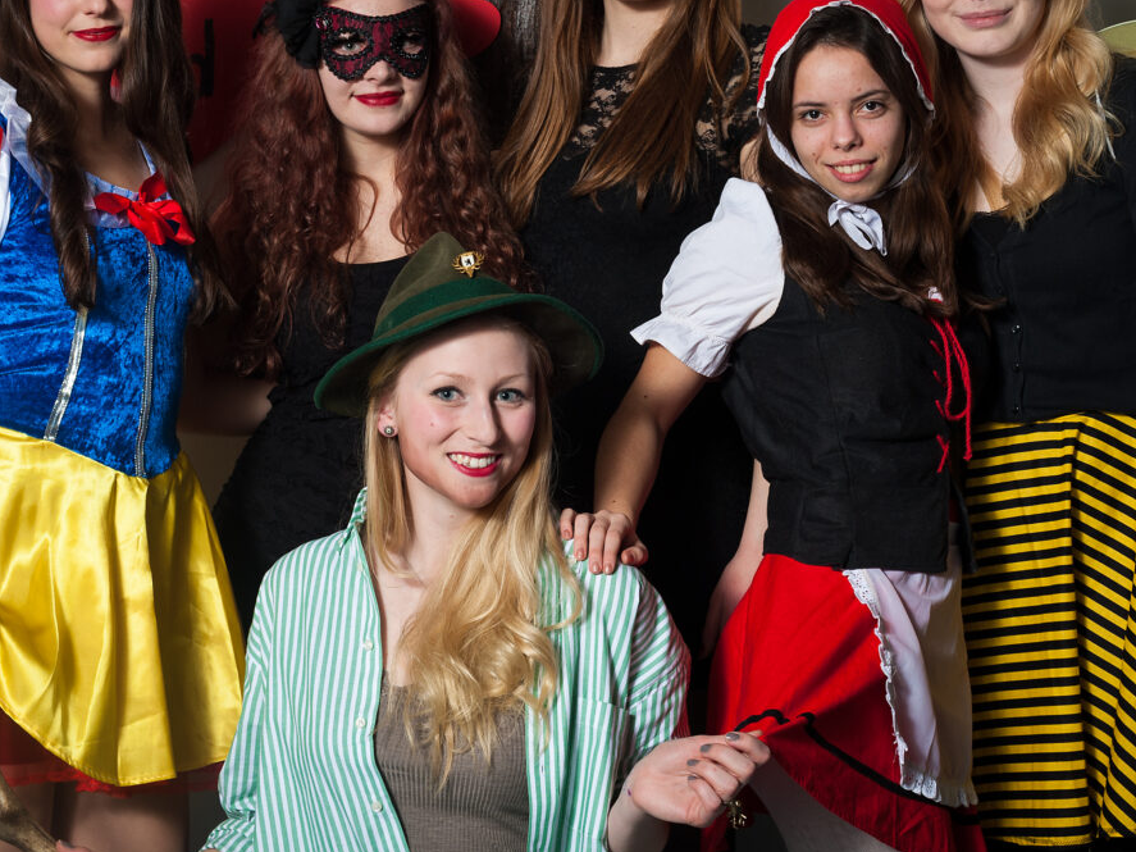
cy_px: 283
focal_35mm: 78
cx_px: 542
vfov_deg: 18.8
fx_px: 2559
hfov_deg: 25.0
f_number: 9
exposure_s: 1/100
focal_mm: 50
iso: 200
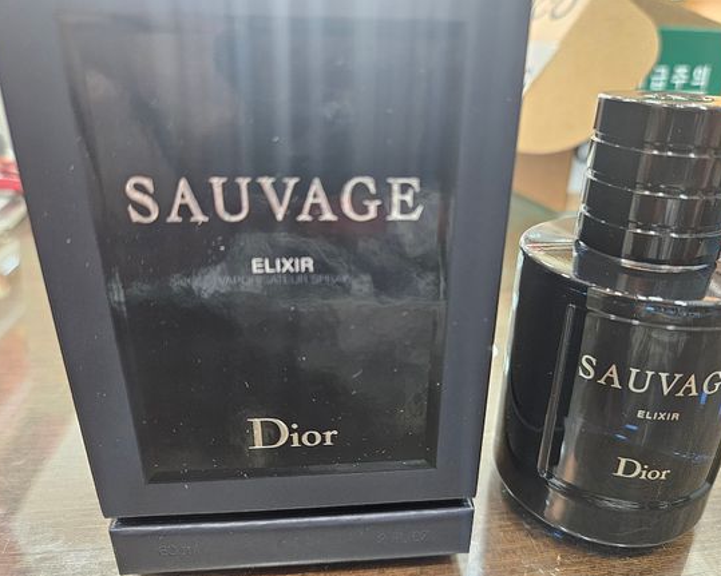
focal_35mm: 25
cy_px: 298
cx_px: 389
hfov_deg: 68.0
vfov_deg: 56.8
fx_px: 533
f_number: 1.8
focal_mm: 5.4
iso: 1000
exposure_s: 1/120
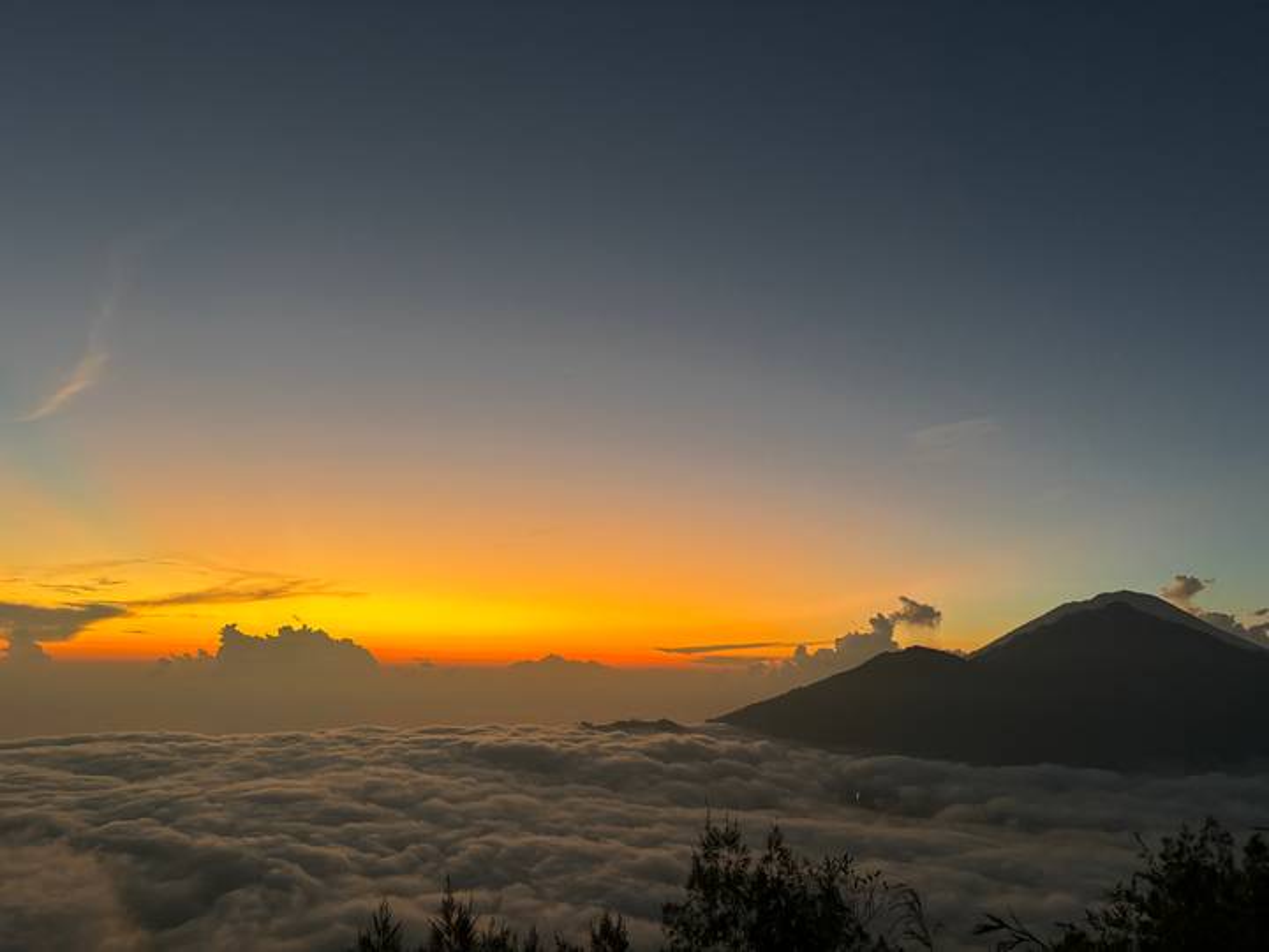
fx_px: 953
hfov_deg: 67.3
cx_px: 634
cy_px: 476
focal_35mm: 26
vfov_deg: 53.1
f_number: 1.6
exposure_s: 1/60
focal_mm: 5.96
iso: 200
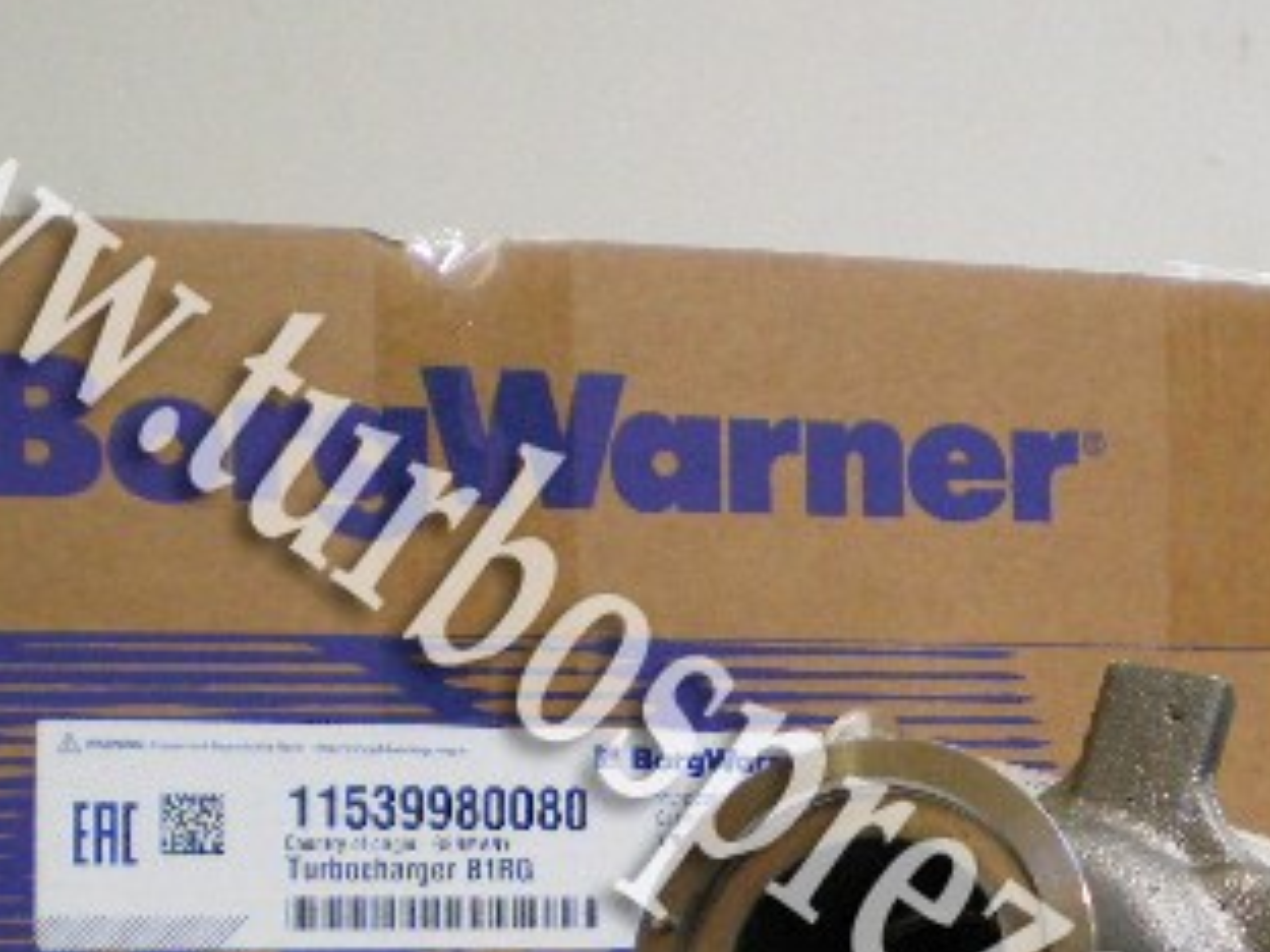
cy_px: 871
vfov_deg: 18.6
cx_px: 900
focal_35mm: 78
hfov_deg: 24.8
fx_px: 2862
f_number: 3.1
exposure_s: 1/15
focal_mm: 6.3
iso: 400
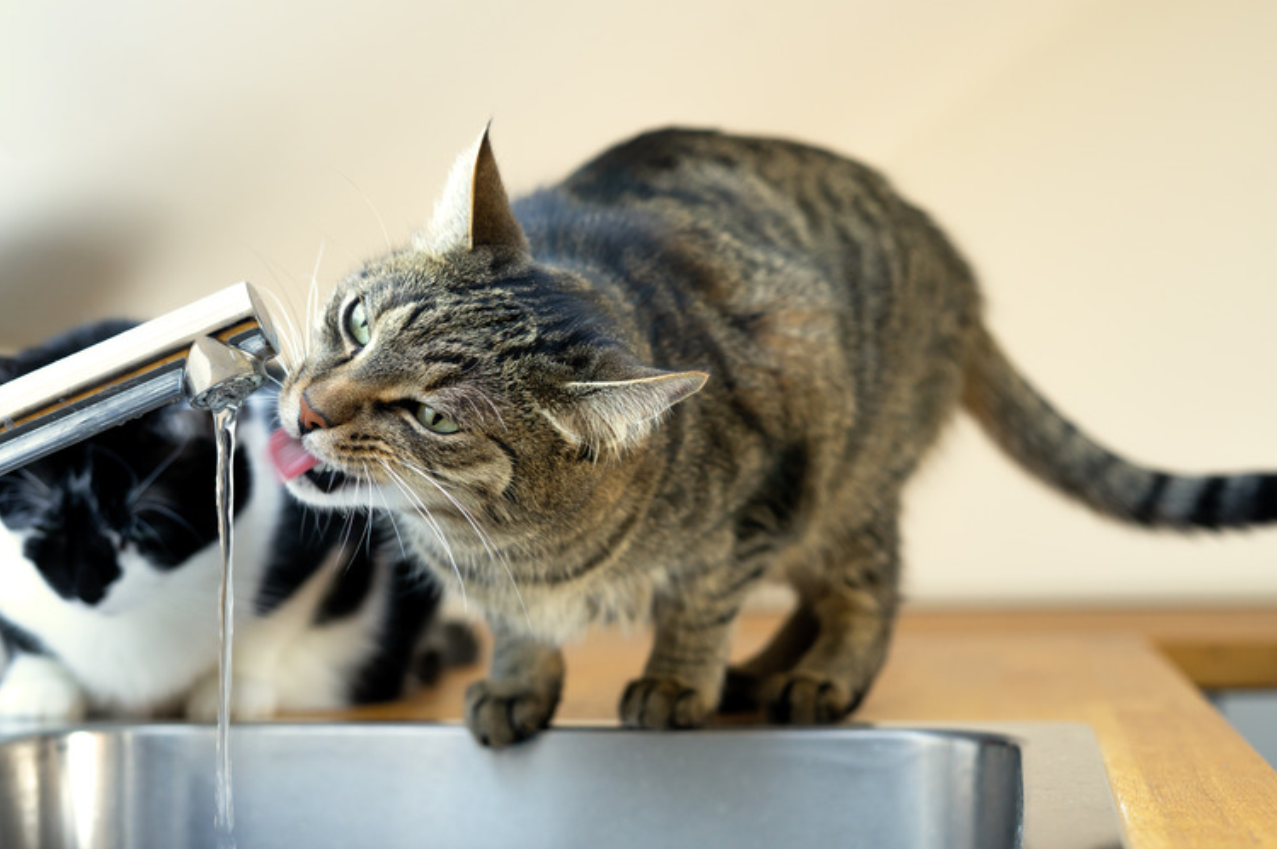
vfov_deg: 26.0
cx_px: 657
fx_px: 1843
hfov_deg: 38.2
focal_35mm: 52
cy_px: 430
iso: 500
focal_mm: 50
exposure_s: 1/80
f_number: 4
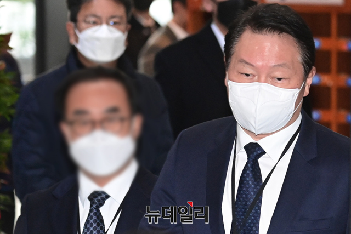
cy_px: 117
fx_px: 1609
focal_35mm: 165
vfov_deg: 8.3
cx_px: 176
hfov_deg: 12.4
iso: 9000
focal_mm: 165
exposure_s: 1/250
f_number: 5.6
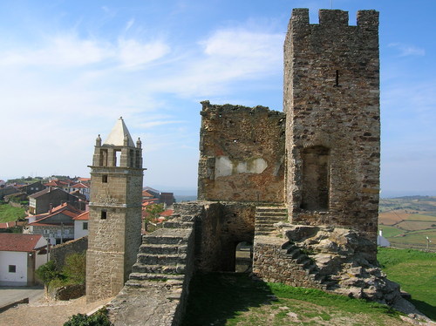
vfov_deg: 41.7
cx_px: 218
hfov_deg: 54.0
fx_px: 428
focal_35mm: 34
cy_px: 163
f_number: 4.9
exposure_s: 1/350
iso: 50
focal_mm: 5.7
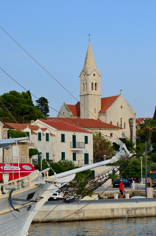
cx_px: 78
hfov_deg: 13.0
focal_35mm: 105
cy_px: 118
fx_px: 686
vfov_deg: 19.5
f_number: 5.6
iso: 400
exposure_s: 1/2000
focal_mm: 70
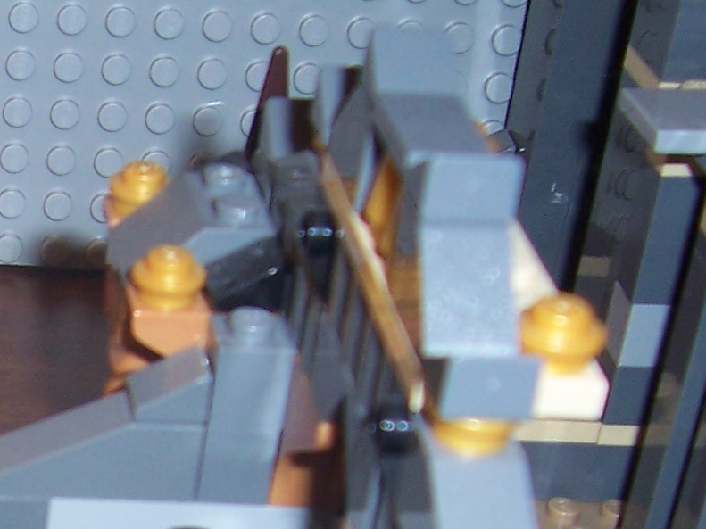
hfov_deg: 16.4
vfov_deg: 12.9
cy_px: 715
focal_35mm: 110
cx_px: -340
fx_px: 2243
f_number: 2.7
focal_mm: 5.6
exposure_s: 1/60
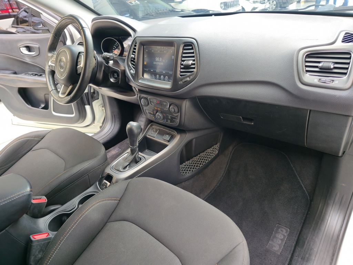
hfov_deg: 73.9
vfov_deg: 58.9
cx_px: 176
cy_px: 132
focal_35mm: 23
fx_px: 235
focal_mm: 6.3
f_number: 1.7
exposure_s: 1/60
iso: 50
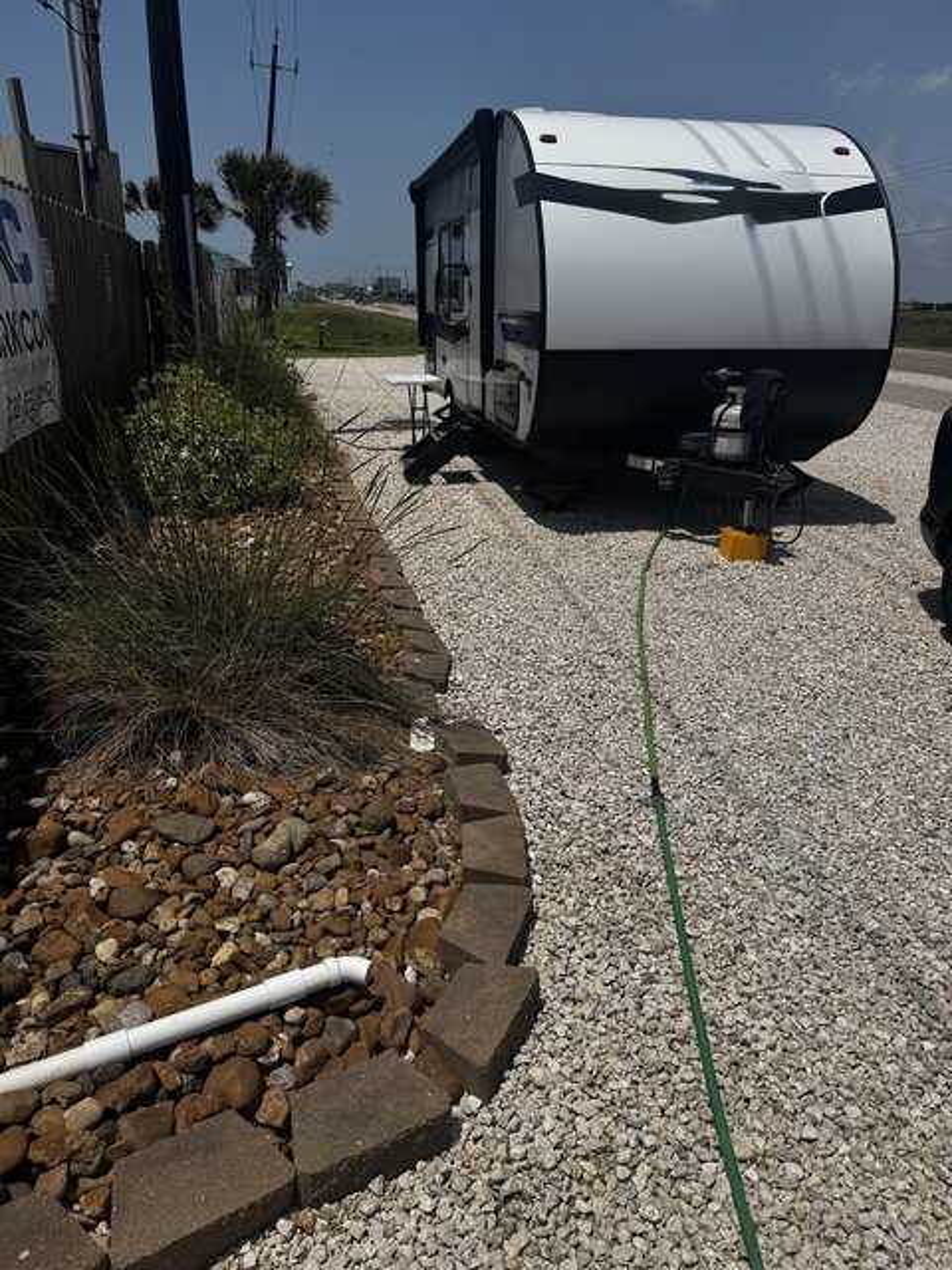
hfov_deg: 56.8
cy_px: 635
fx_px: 880
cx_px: 476
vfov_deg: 71.6
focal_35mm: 24
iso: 100
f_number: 1.78
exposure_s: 1/12346
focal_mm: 6.76
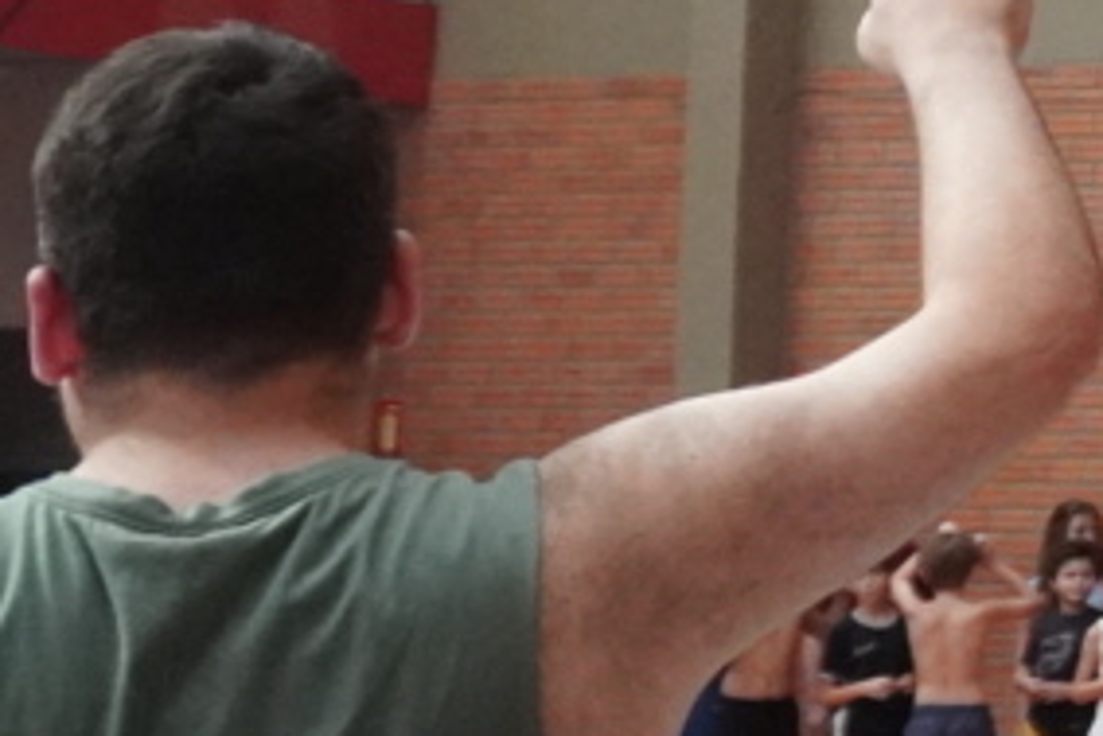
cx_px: 2307
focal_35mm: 137
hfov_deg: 12.8
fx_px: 4199
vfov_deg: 10.0
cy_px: 27
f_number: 3.5
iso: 4000
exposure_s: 1/160
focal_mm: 16
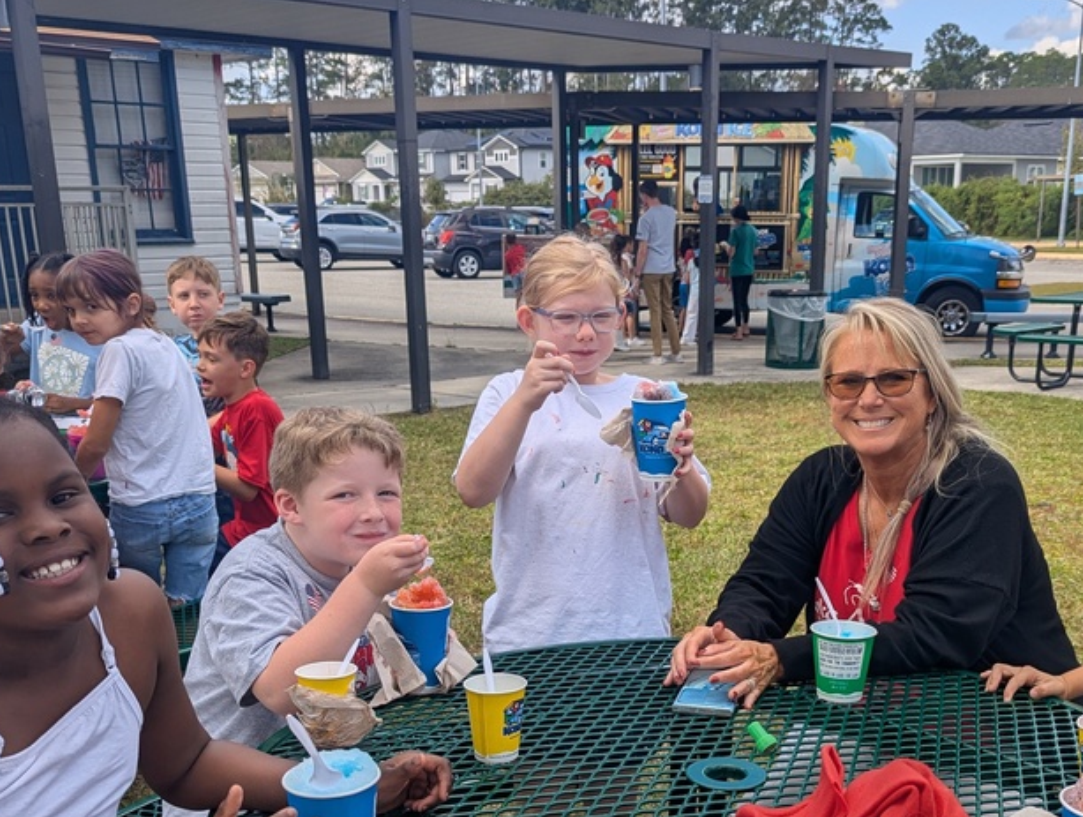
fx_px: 1254
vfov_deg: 35.4
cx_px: 623
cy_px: 590
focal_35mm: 40
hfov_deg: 46.6
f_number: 1.85
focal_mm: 6.81
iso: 21
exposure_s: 1/770
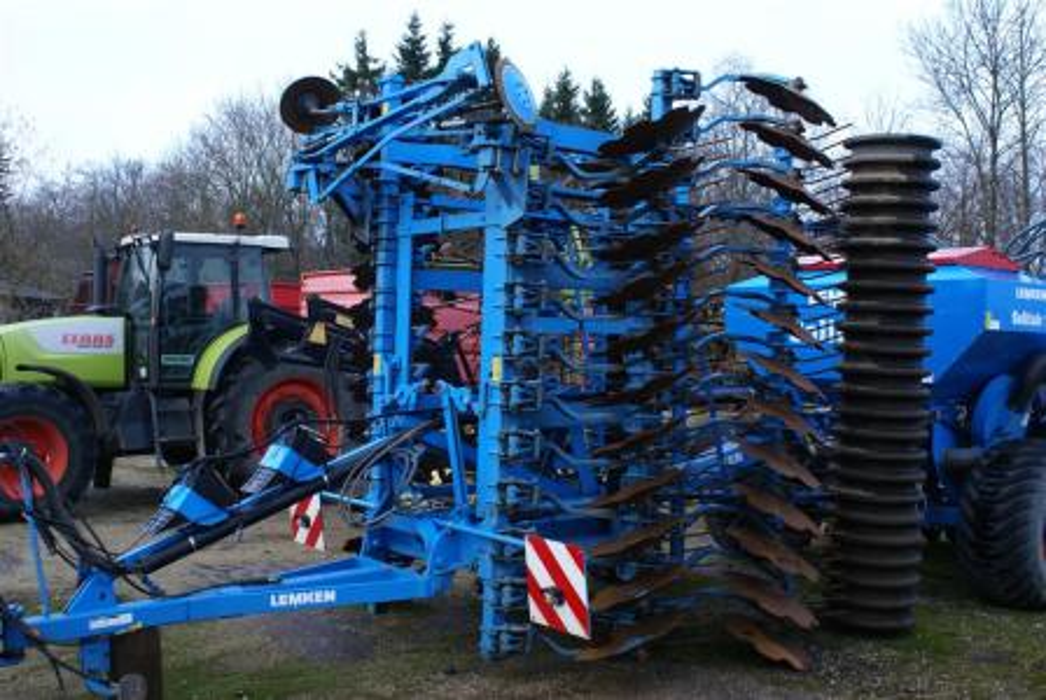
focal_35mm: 39
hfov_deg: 49.5
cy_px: 350
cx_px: 523
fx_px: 1135
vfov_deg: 34.3
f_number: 8
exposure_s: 1/80
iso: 400
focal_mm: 26
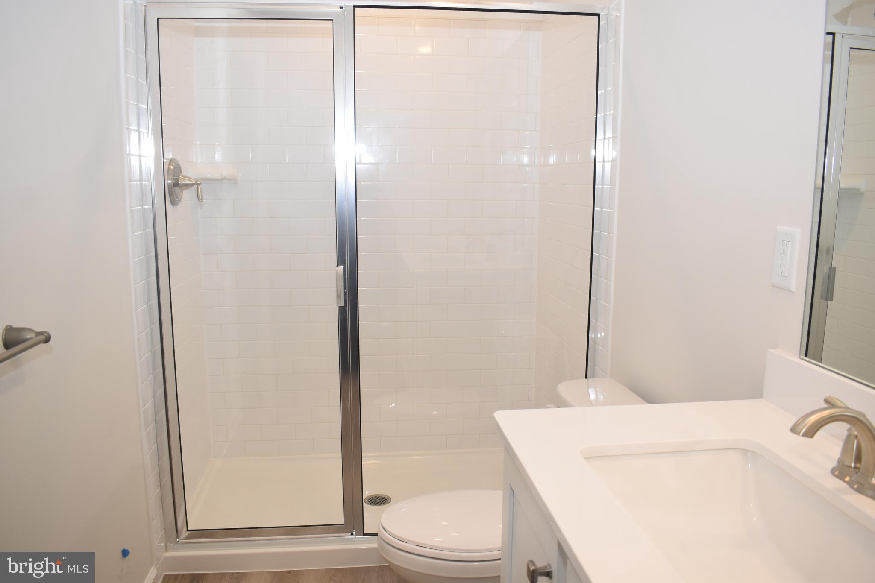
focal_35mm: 27
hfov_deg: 67.4
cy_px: 292
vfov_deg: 47.9
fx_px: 656
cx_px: 438
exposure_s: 1/100
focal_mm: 18
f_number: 5
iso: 400
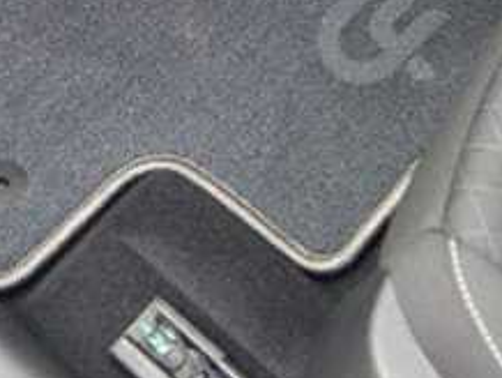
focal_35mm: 95
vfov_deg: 14.9
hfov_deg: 20.4
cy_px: -101
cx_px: 101
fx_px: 1379
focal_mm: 18
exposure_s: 1/80
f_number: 3.5
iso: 400
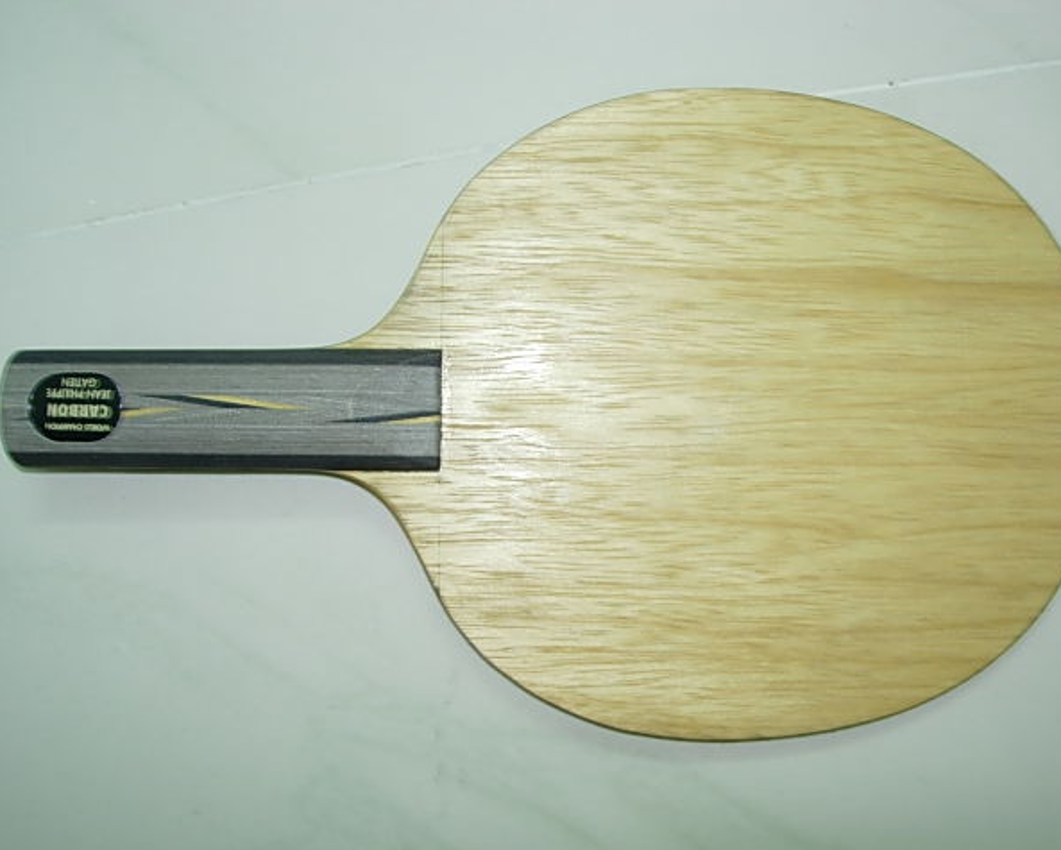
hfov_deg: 45.7
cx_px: 569
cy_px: 428
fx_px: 1257
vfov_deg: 37.4
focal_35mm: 40
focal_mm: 7.8
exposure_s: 1/4.1
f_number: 4.8
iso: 79
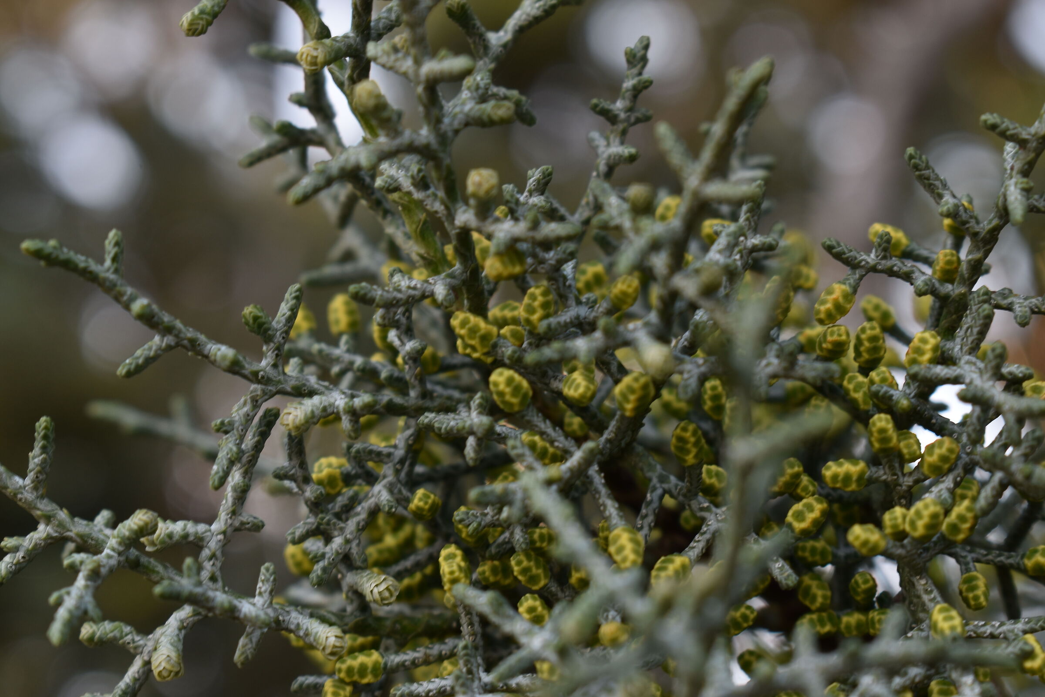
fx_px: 2395
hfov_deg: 24.6
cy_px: 348
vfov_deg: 16.6
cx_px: 522
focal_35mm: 82
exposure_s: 1/60
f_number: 8
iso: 125
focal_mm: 55
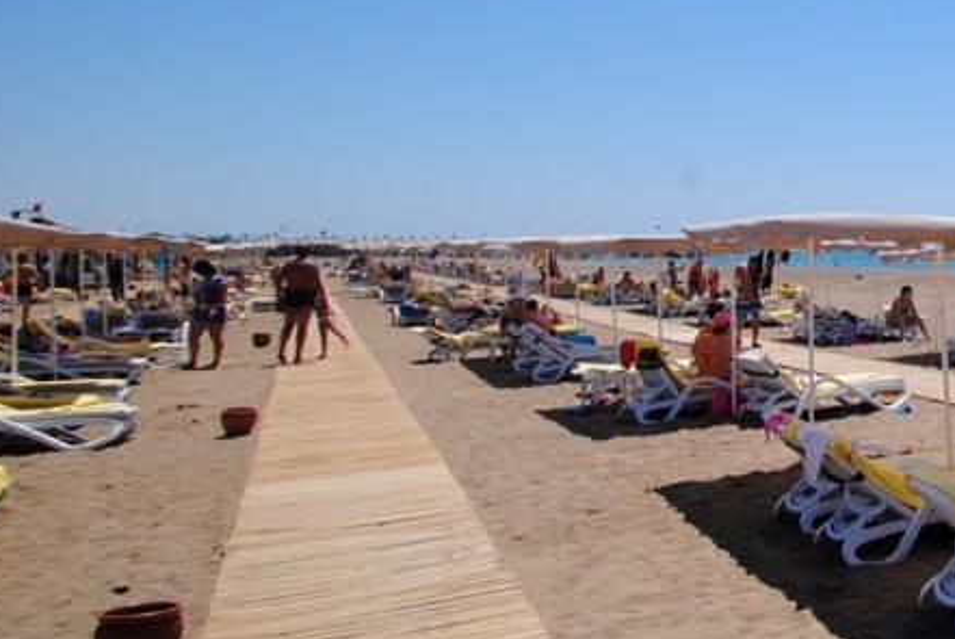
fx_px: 1036
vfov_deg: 34.2
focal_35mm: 39
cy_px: 266
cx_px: 1192
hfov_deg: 36.1
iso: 100
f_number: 9
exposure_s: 1/320
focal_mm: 10
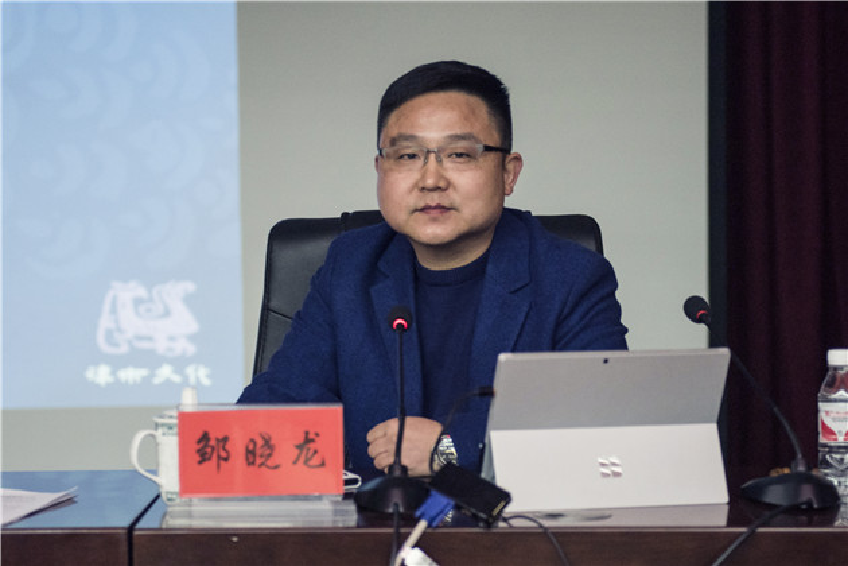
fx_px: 1413
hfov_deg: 33.4
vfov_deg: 22.6
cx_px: 424
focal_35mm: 60
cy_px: 283
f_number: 2.8
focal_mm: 60
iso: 800
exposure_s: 1/160
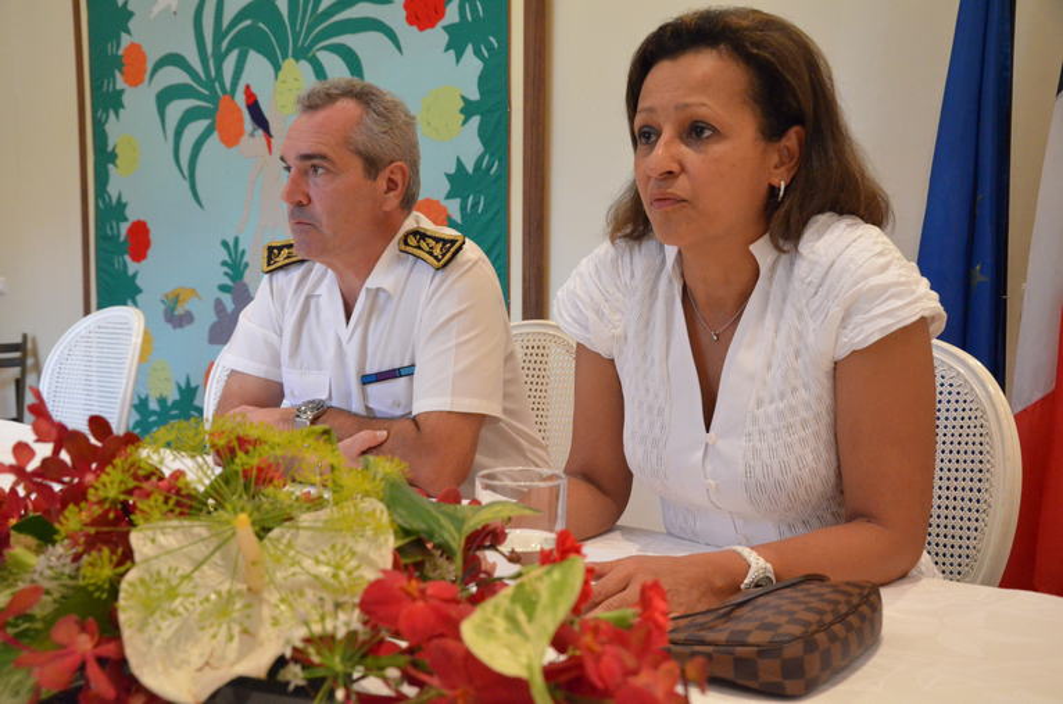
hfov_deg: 51.4
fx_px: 1105
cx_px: 532
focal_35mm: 38
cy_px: 352
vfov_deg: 35.3
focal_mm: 25
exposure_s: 1/200
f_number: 7.1
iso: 4000
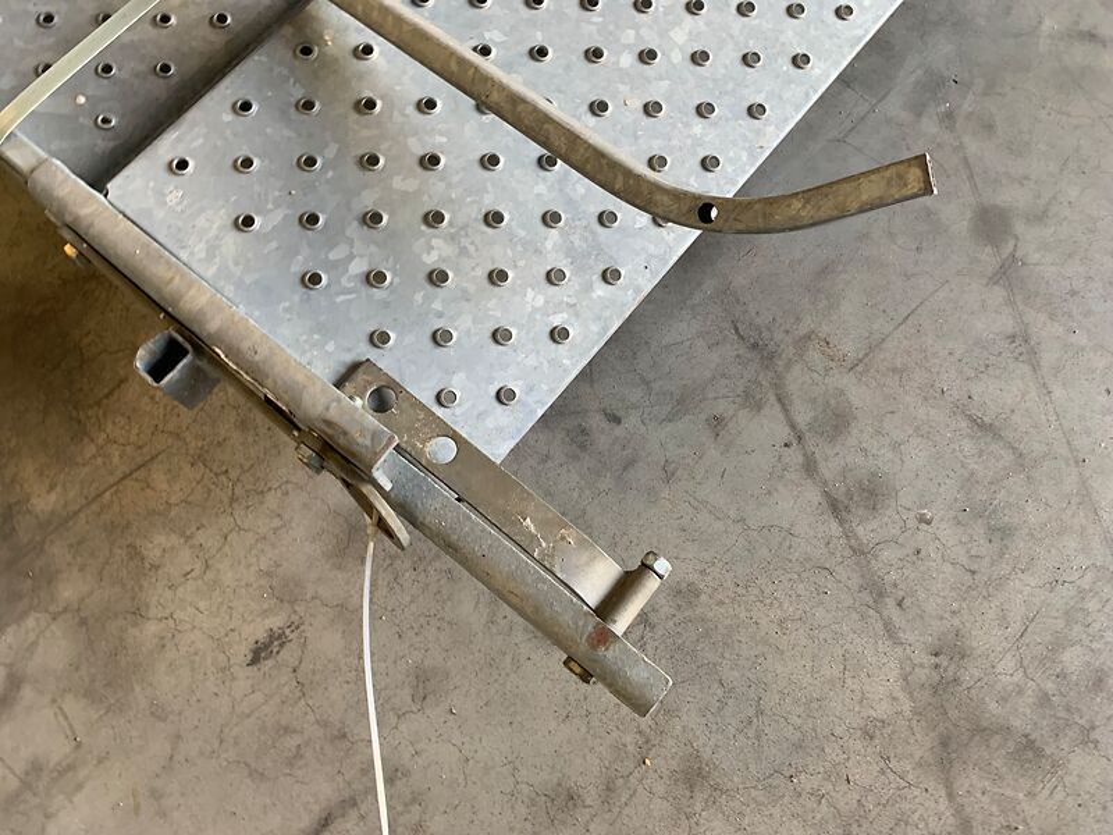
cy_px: 418
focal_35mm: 26
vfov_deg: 53.1
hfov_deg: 67.3
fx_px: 836
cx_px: 556
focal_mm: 4.25
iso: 100
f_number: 1.8
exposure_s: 1/66
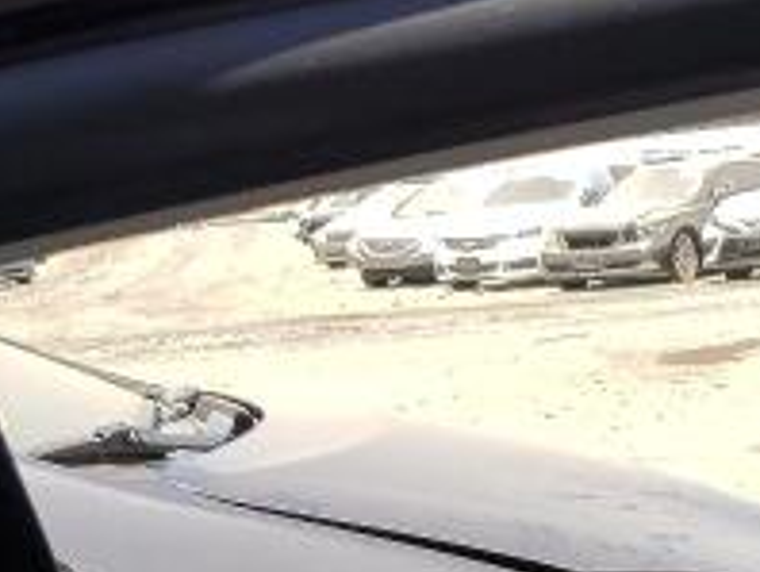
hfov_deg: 18.2
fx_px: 2308
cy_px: 933
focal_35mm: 105
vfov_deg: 13.1
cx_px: 760
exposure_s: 1/1250
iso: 50
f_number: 1.5
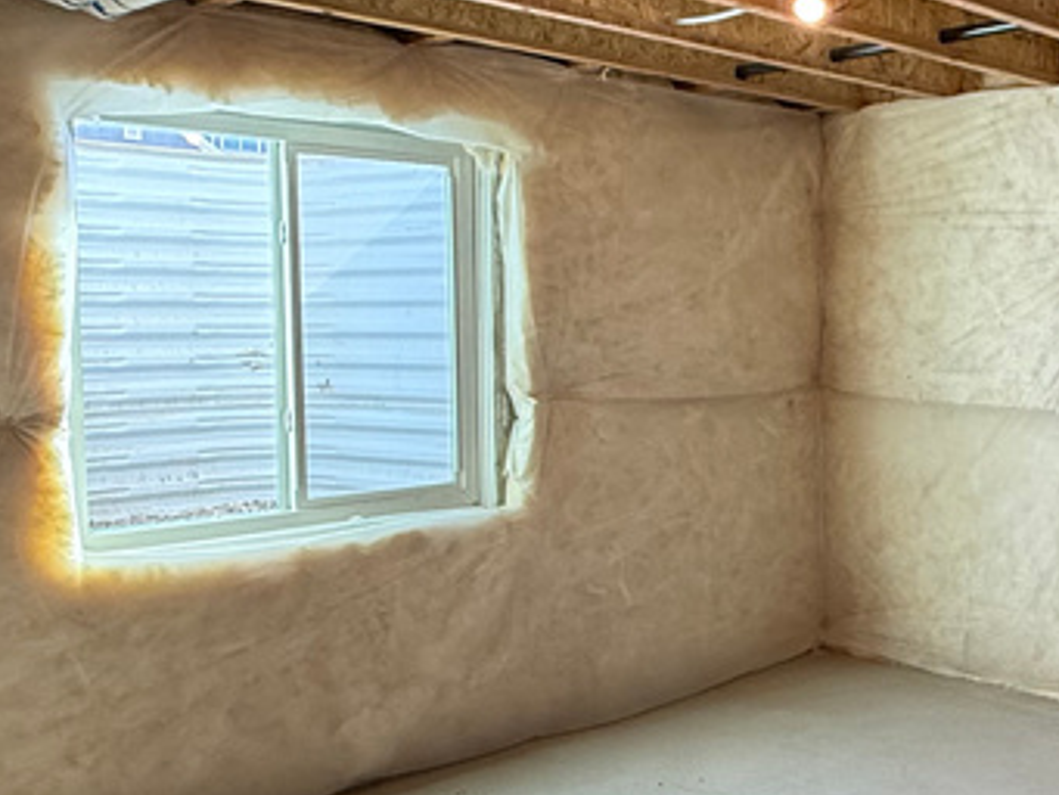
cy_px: 388
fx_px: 1285
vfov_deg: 34.4
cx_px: 932
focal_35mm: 42
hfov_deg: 41.6
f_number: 2.2
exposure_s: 1/120
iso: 160
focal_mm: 2.22
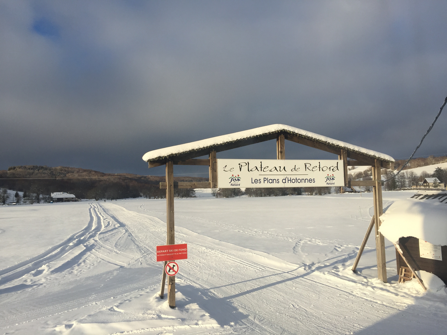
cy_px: 168
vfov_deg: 48.2
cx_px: 224
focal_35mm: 29
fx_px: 374
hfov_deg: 61.7
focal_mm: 4.15
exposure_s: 1/1412
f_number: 2.2
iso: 32
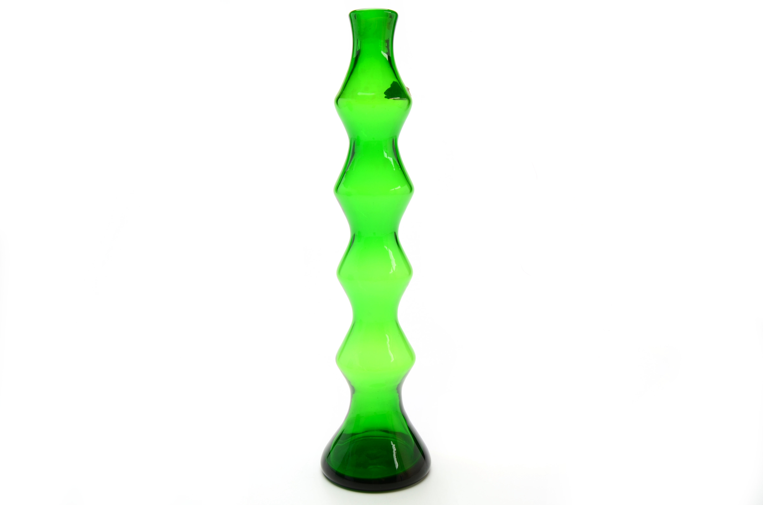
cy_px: 252
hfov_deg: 55.2
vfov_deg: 38.2
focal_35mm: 34
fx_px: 730
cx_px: 382
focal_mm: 23
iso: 100
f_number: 20
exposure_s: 1/160
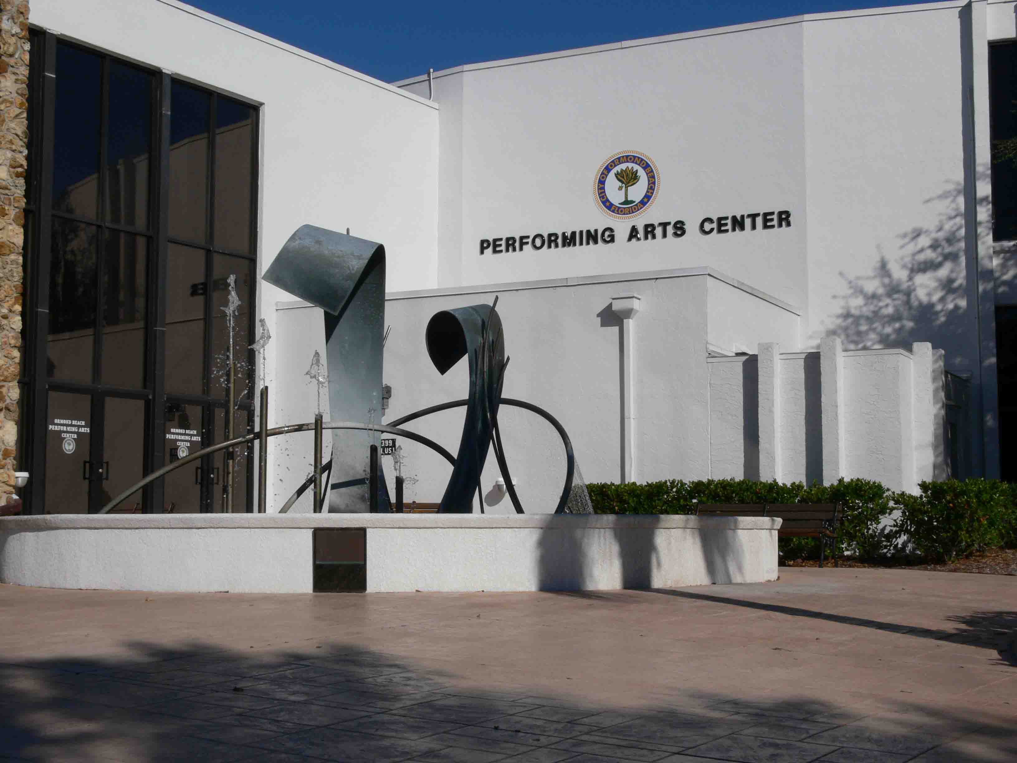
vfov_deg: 28.0
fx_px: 1528
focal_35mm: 52
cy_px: 382
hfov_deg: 36.8
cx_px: 508
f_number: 8
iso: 80
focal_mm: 10.9
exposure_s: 1/640
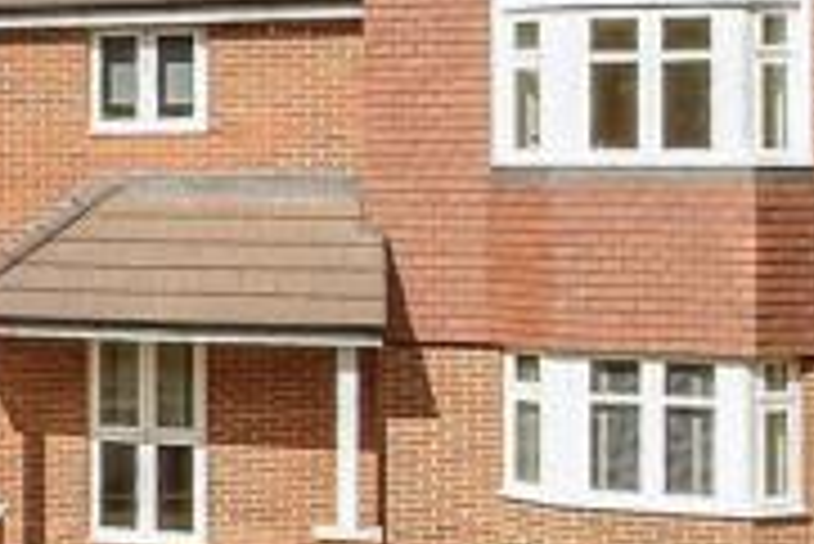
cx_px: -697
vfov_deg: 16.1
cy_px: 191
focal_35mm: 85
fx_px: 1923
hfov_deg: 18.2
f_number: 11
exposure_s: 1/160
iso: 160
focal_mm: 10
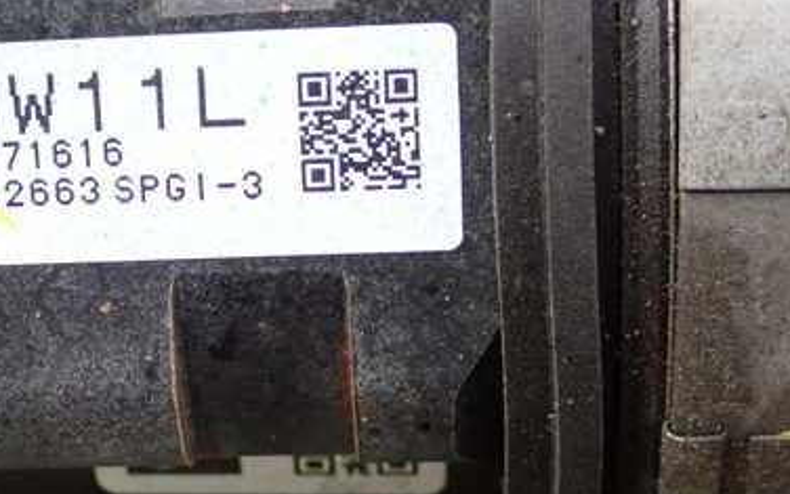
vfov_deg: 13.3
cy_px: 252
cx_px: 183
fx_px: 2110
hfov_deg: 21.0
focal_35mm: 98
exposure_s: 1/125
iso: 640
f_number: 3.5
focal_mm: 10.35
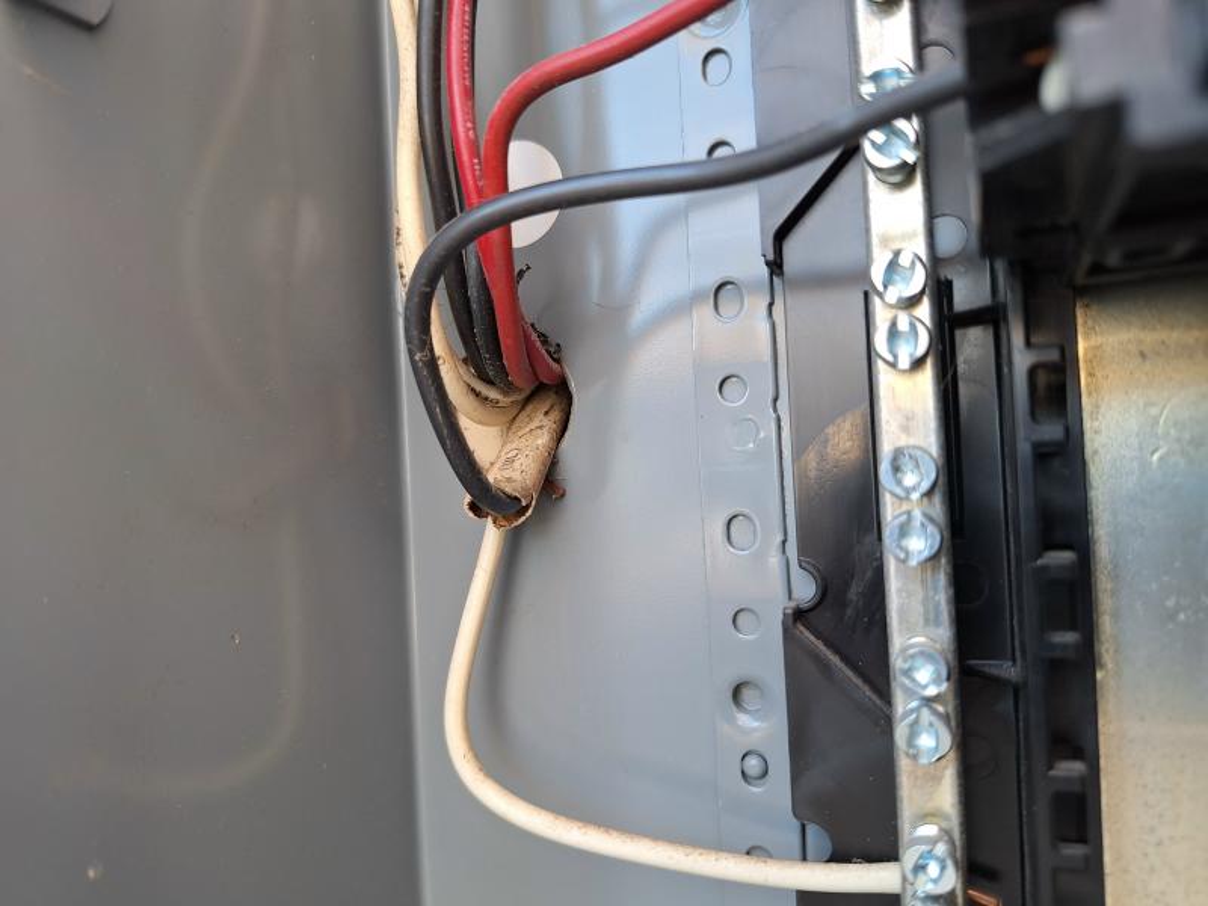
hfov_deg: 73.9
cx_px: 604
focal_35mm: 23
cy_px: 453
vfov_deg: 58.9
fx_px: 803
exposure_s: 1/60
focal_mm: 5.54
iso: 50
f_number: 1.8
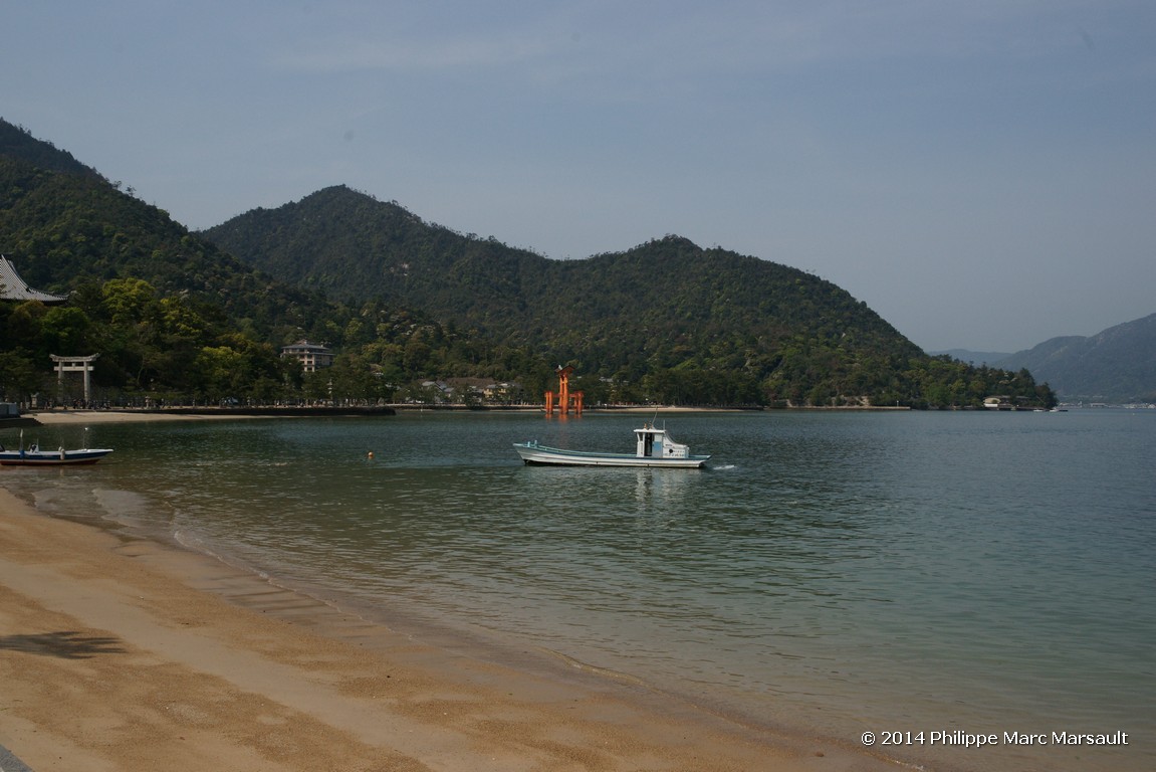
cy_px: 386
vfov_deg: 37.9
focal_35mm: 35
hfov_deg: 54.4
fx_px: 1124
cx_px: 578
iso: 400
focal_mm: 35
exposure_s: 1/800
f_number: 11
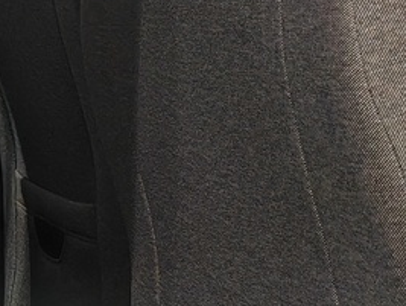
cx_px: -249
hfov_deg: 13.1
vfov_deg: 10.5
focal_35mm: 140
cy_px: 306
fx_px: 1644
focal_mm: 5.4
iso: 125
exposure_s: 1/100
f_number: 1.6
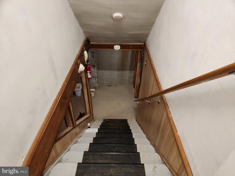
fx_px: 156
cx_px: 118
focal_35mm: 23
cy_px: 88
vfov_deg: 58.9
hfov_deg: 73.9
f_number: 1.8
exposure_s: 1/60
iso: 640
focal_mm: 5.4
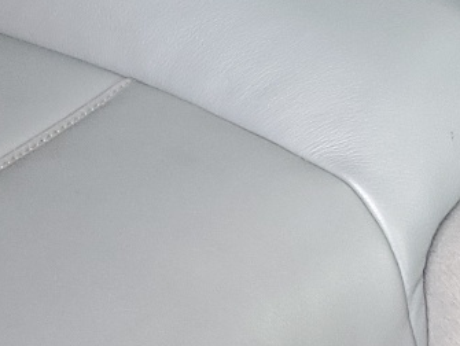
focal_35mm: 124
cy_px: -431
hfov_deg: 15.1
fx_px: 1650
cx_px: -161
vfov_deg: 10.6
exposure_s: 1/60.2
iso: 97
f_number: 1.5
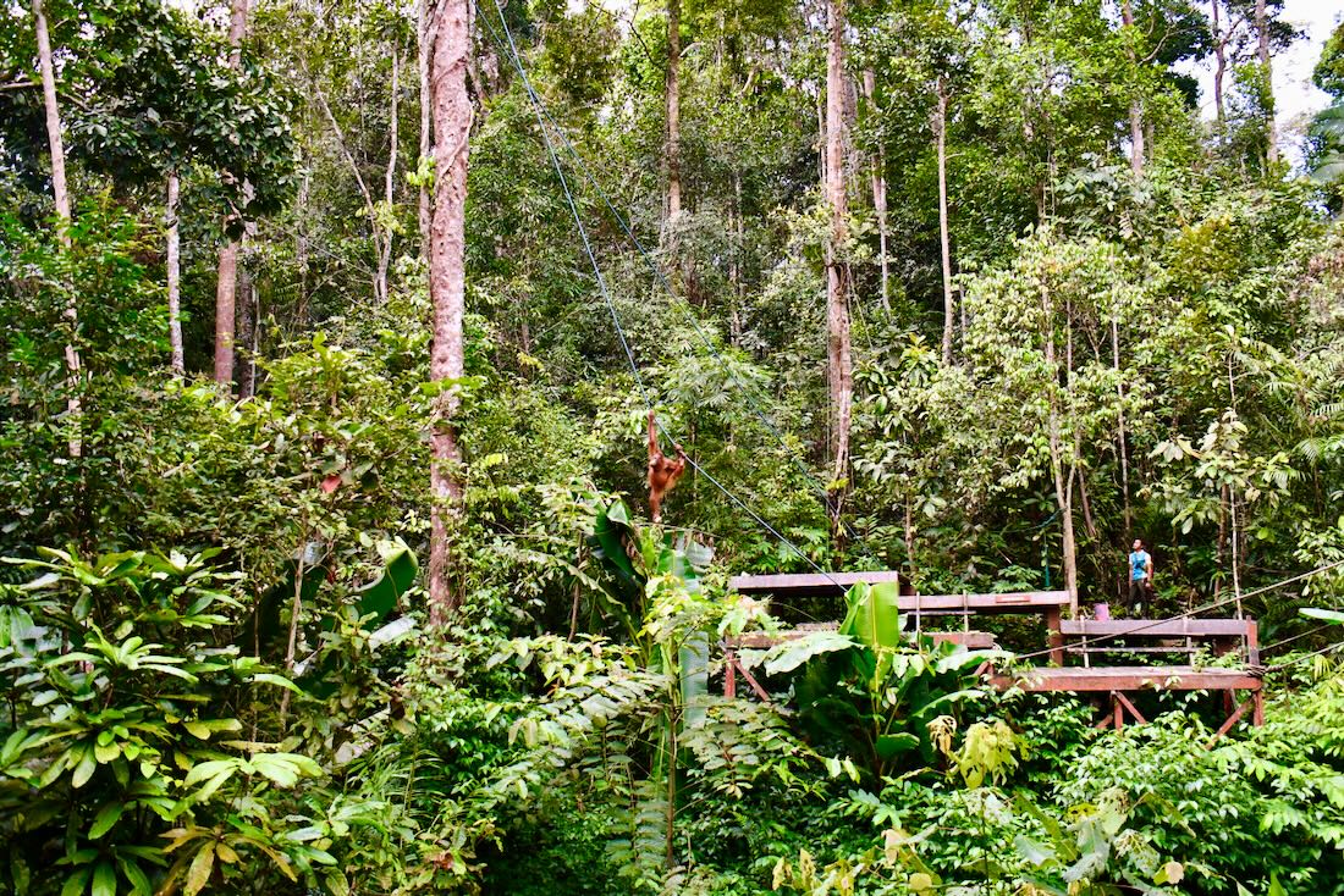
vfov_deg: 40.0
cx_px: 672
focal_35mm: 33
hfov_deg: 57.2
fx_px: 1232
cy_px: 448
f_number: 3.8
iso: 800
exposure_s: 1/250
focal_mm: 22
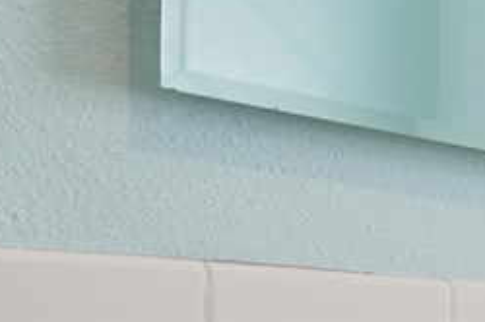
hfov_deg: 16.4
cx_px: 1057
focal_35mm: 82
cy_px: 354
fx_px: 1103
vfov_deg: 16.1
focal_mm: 16
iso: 400
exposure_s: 1/6
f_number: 10
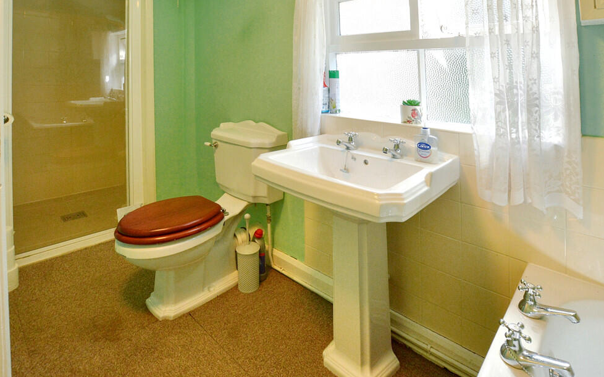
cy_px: 175
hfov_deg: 97.8
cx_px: 297
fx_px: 263
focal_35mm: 16
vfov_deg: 71.1
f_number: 8
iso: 500
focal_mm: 10
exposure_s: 1/15
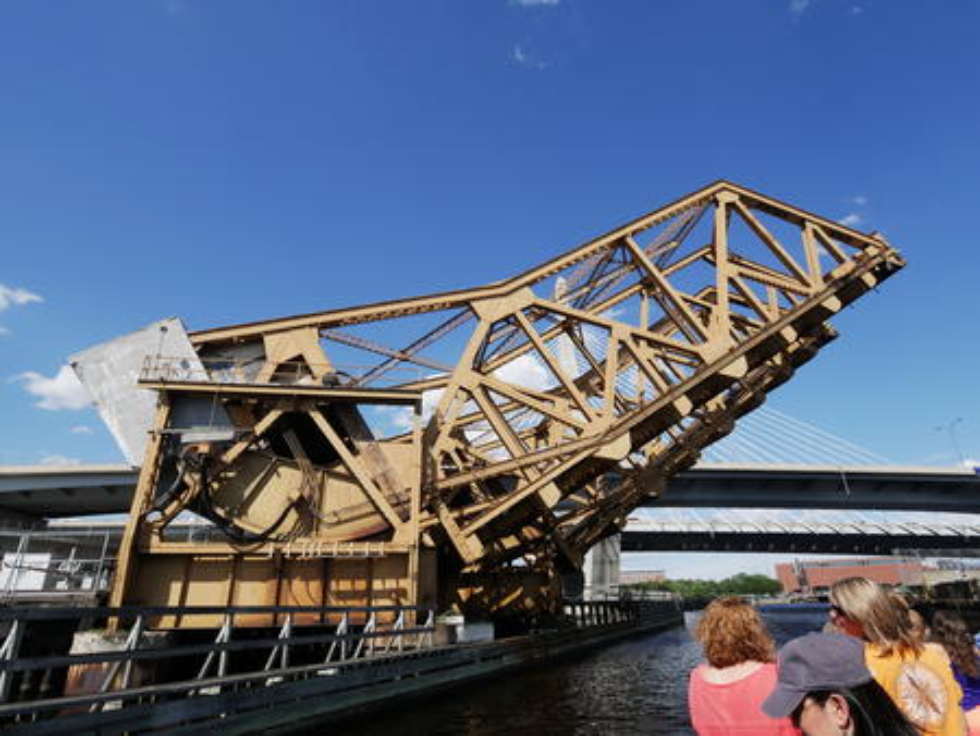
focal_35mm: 18
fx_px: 510
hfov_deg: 87.7
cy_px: 368
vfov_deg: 71.6
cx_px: 490
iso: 200
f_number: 8
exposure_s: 1/500
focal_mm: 9
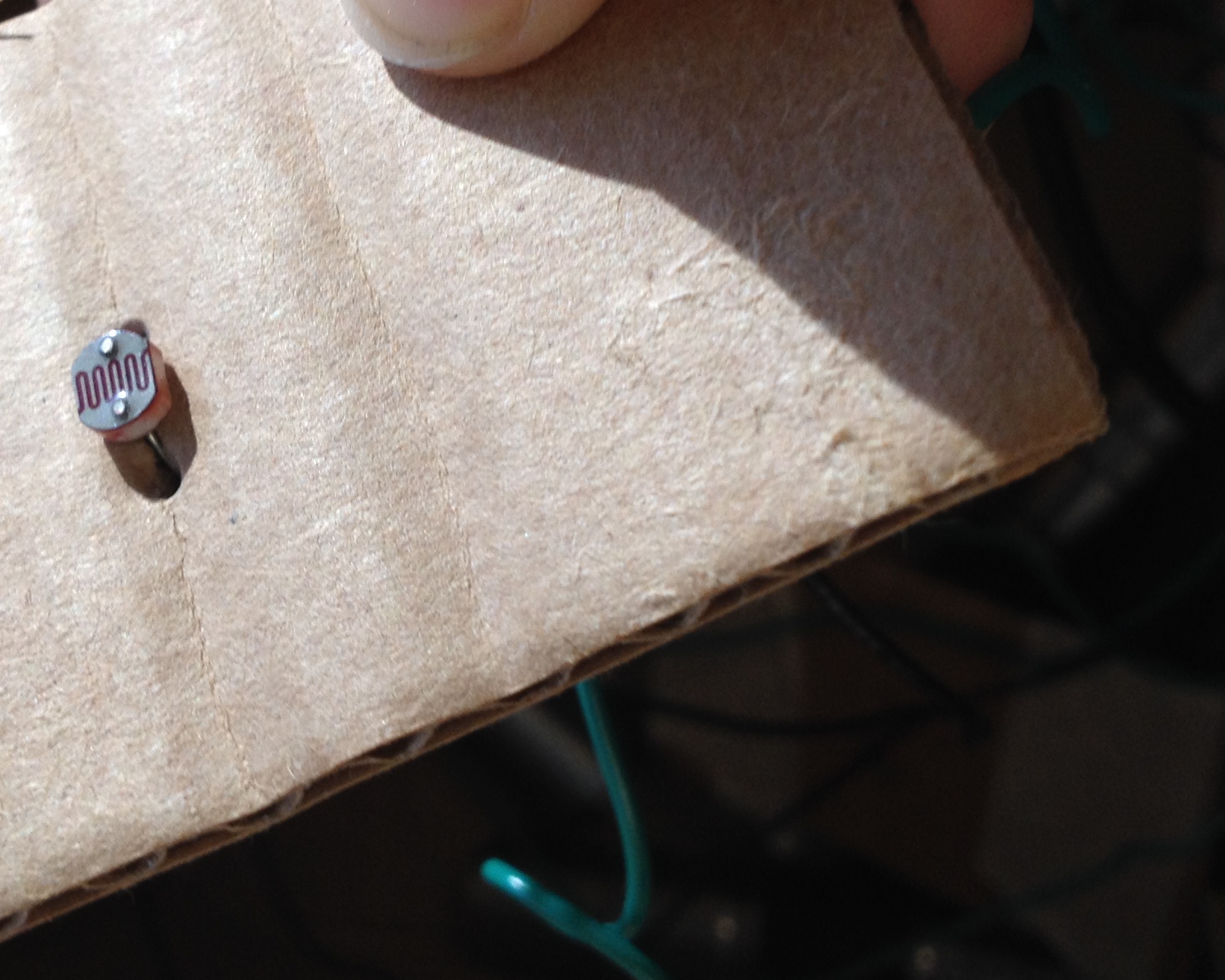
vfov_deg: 22.0
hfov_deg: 27.3
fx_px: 2502
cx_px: 357
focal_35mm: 69
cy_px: 298
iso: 64
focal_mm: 4.28
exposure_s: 1/40
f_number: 2.4
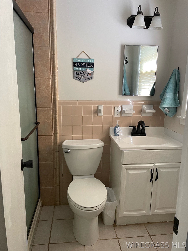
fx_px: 188
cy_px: 126
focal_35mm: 26
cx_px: 94
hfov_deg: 53.1
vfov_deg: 67.3
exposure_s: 1/52
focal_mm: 4.2
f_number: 1.6
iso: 100
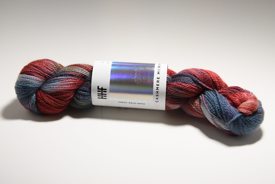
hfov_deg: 30.1
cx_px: 138
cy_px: 92
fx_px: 512
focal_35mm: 67
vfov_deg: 20.3
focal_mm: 45
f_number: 3.2
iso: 4000
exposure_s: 1/125
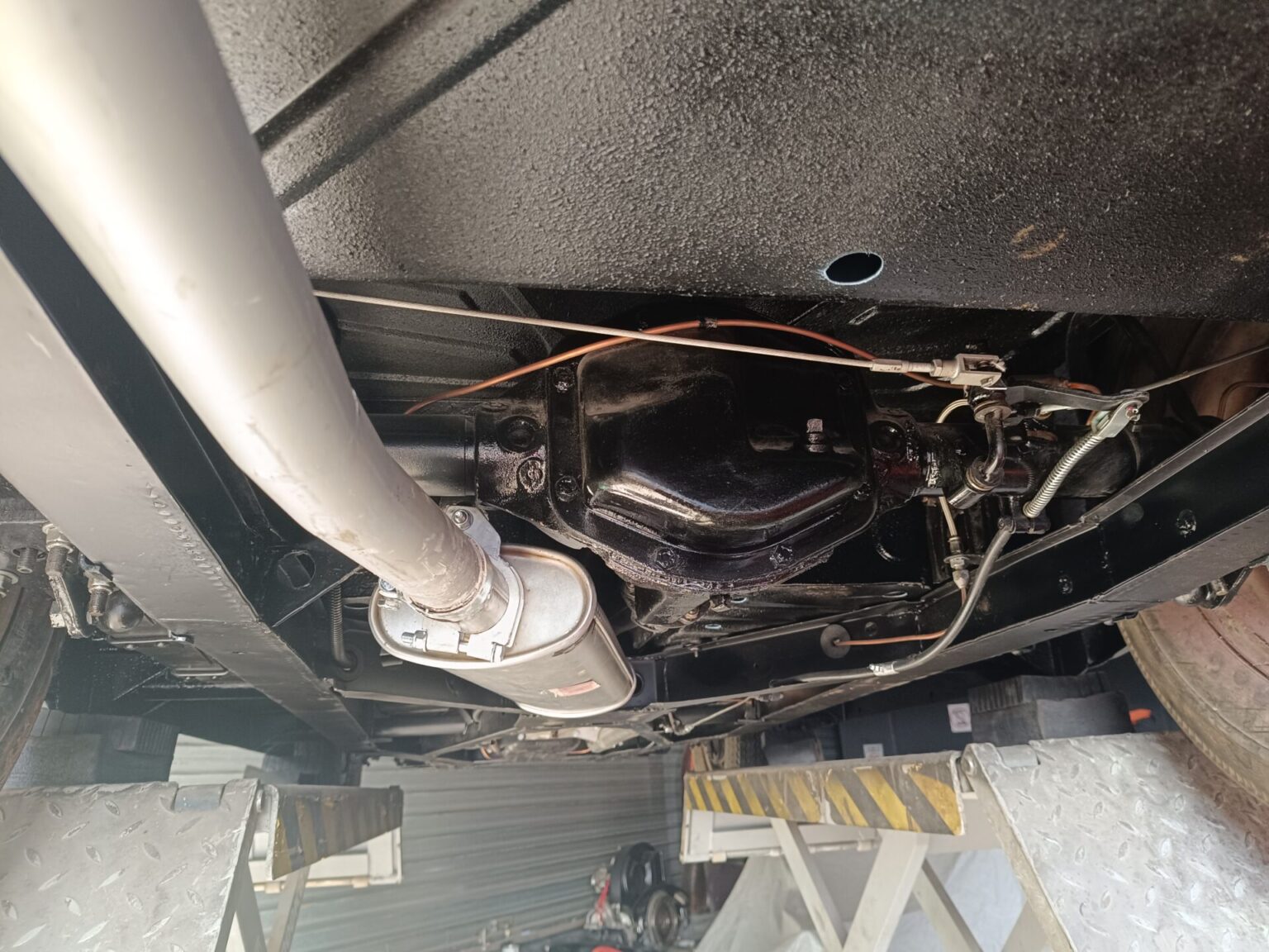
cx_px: 634
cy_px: 476
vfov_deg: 56.8
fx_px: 880
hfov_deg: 71.6
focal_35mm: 24
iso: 369
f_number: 1.88
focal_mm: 5.59
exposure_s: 1/50.1
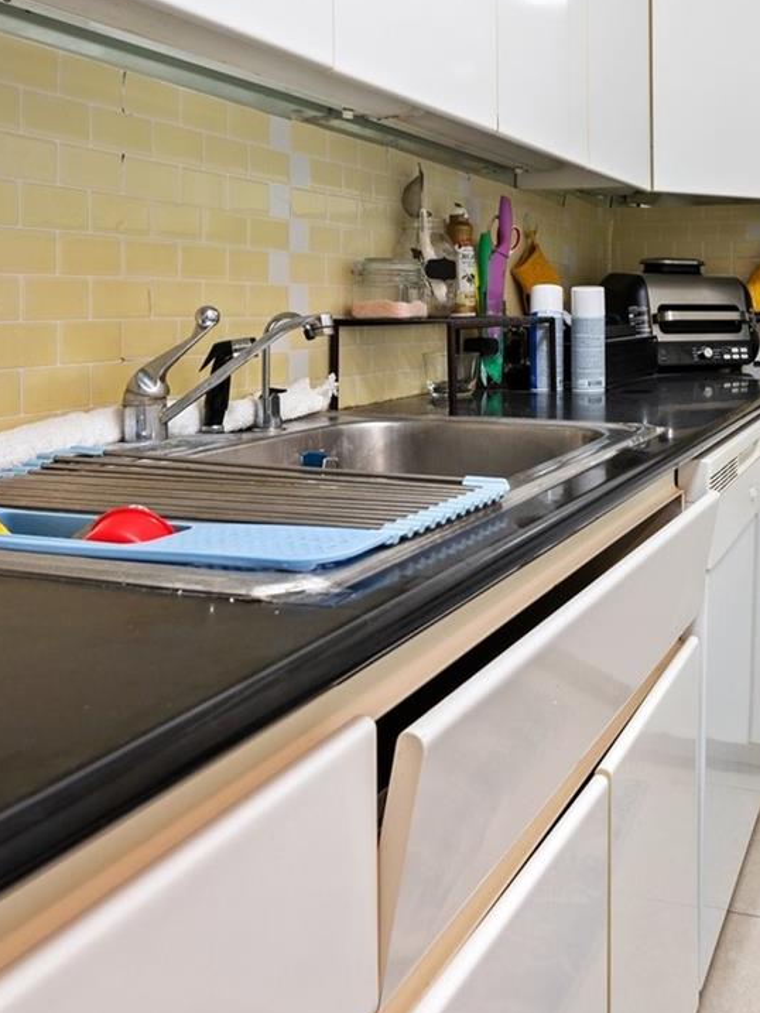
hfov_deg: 43.2
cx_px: 670
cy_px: 348
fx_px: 878
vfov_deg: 58.8
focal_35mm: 30
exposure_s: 1.3
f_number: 8
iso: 200
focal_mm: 14
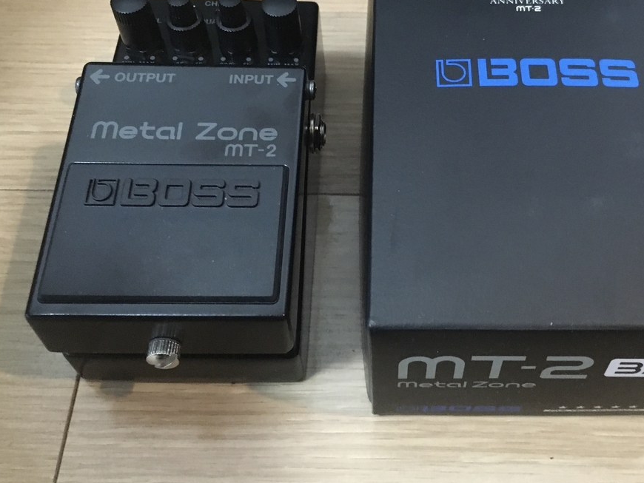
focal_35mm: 40
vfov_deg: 35.6
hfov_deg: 46.5
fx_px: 744
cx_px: 395
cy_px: 161
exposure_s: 1/15
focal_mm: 4.15
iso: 250
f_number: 2.2
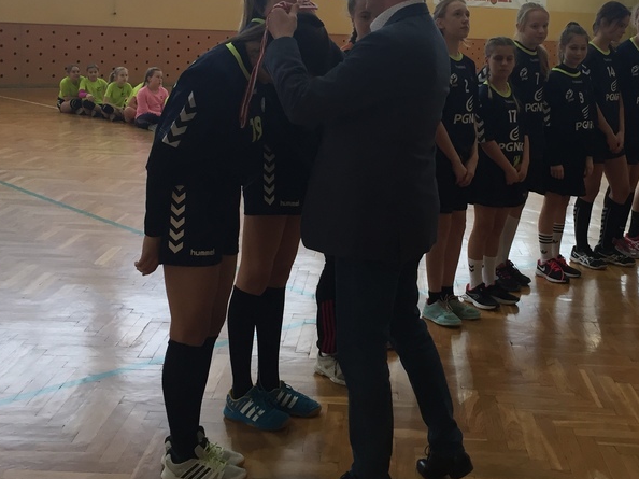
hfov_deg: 38.0
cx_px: 397
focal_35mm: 50
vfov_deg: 28.7
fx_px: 923
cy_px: 125
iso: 32
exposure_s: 1/33
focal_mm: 4.15
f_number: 2.2
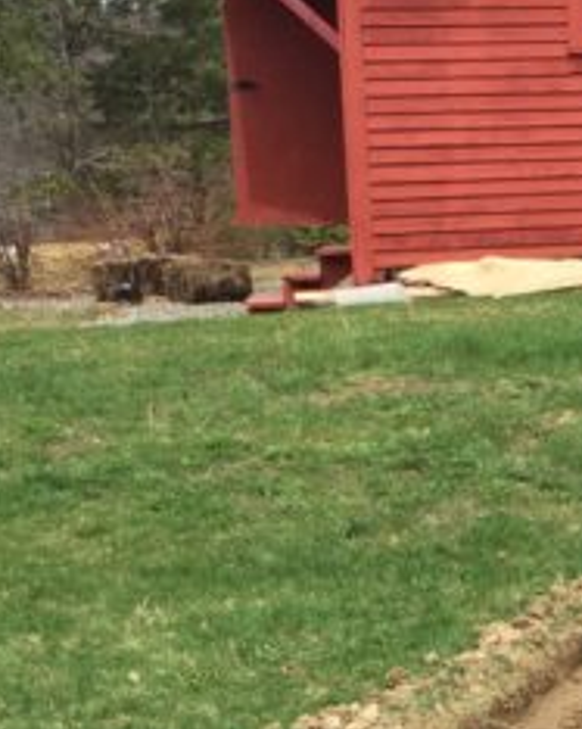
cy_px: 673
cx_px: 683
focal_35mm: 109
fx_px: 2348
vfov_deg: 17.3
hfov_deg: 13.8
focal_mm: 4.15
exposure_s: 1/1041
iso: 32
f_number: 2.2
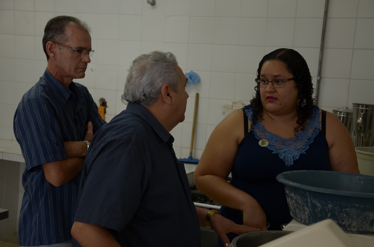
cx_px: 187
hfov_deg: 35.1
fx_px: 591
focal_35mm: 57
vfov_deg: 23.7
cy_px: 124
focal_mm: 38
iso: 200
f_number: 4.5
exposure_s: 1/25
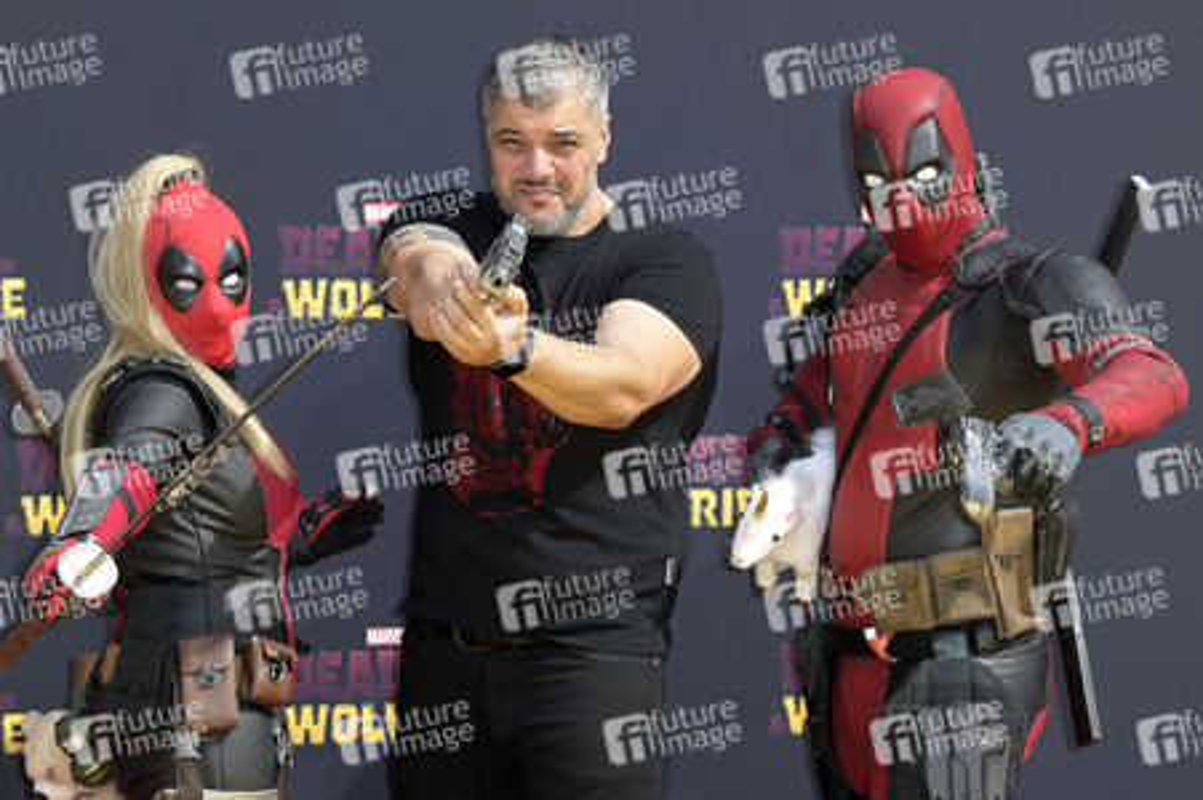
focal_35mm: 135
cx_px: 602
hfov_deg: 15.2
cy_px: 400
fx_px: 4508
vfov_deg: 10.1
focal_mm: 135
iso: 250
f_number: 10
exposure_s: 1/250
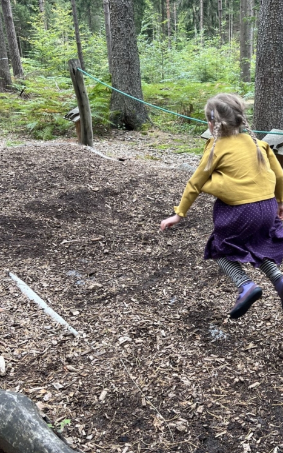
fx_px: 469
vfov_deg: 51.5
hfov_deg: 33.0
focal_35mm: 38
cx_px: 206
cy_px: 221
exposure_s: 1/121
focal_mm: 5.7
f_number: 1.5
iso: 40
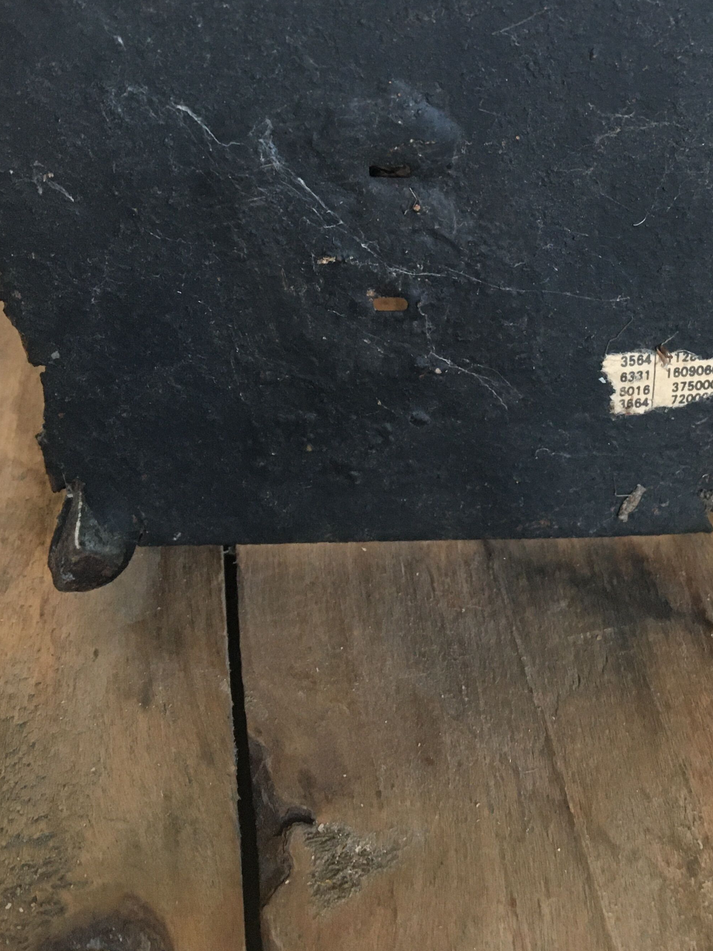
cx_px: 447
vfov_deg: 41.7
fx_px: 1208
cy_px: 244
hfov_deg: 32.7
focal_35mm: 44
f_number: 2.2
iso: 200
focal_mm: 4.15
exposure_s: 1/33
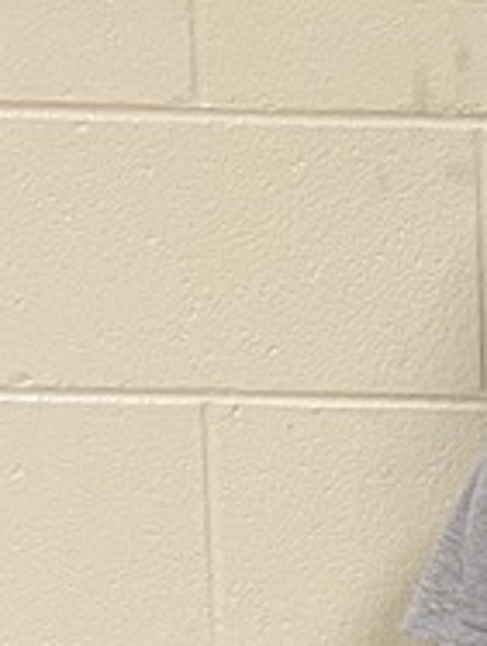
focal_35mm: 142
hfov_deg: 9.3
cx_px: 1212
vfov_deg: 13.8
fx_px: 2655
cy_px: 432
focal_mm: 5.1
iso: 200
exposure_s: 1/60
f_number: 1.6
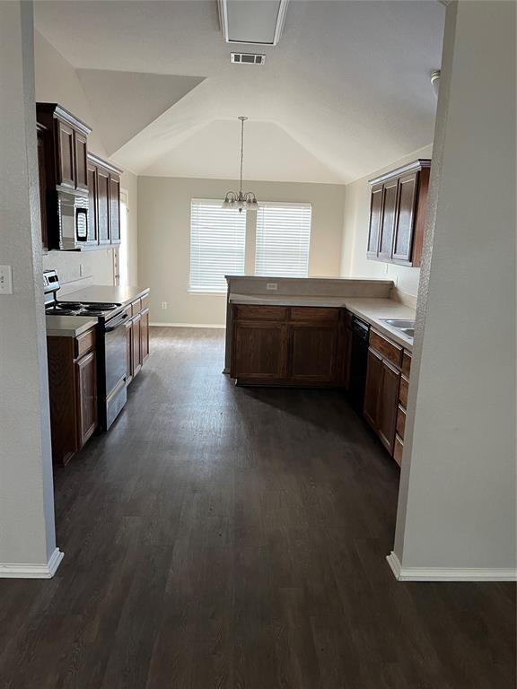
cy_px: 344
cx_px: 258
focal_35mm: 26
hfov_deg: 53.1
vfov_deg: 67.3
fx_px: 518
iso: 250
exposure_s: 1/60
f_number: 1.6
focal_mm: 5.1
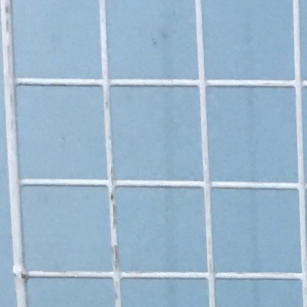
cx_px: 636
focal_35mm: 192
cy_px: 851
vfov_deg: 8.1
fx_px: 1926
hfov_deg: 8.6
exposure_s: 1/17
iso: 50
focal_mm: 4.15
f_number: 2.2
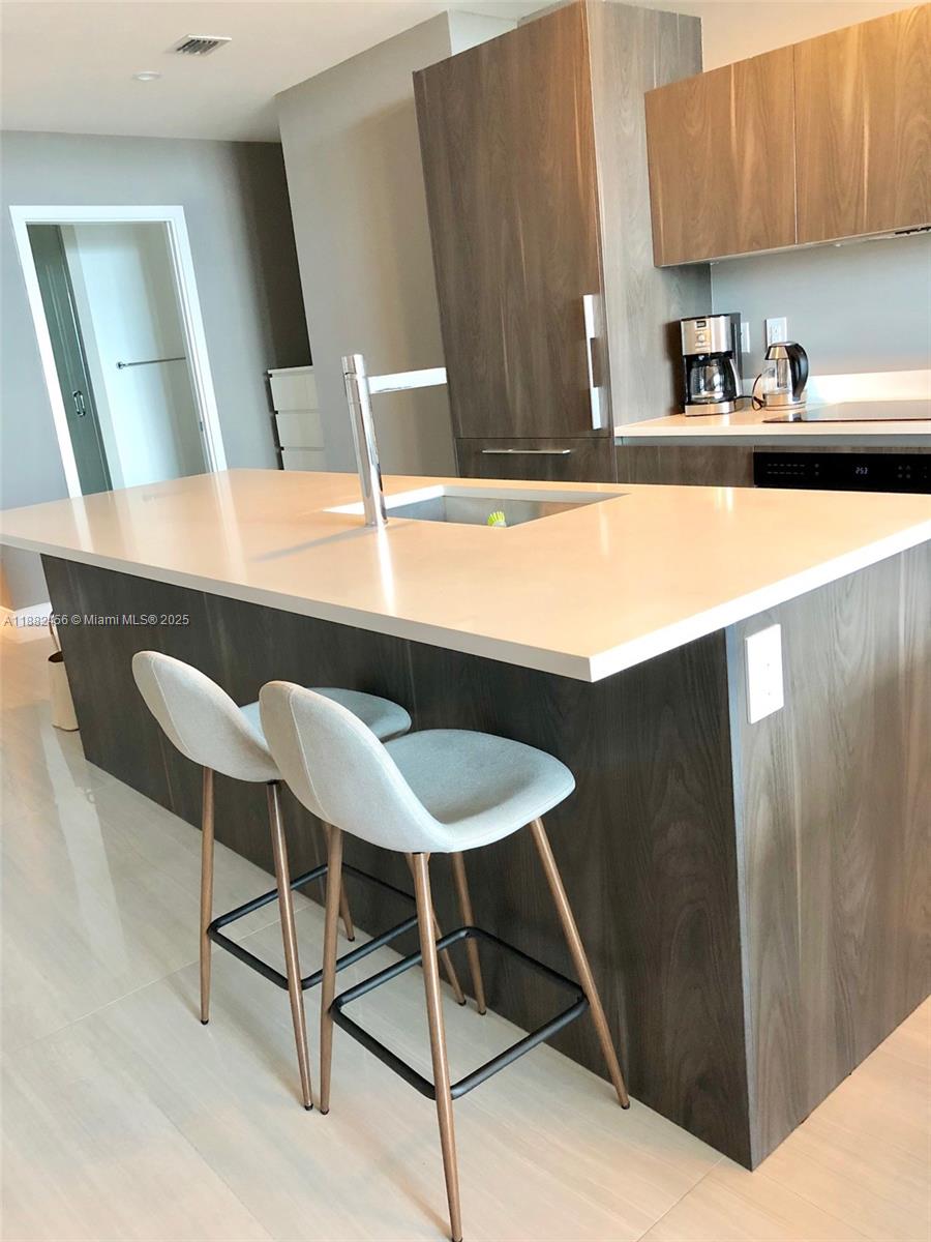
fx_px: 1004
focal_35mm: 28
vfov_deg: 63.4
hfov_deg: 49.7
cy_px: 621
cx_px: 466
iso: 64
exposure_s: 1/15
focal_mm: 4
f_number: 1.8
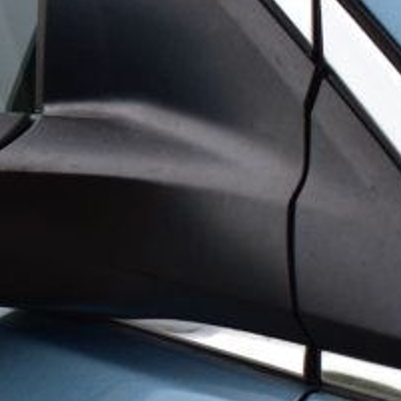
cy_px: 84
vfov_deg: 7.9
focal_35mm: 221
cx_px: -433
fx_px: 2896
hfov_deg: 7.6
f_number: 10
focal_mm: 34
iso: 400
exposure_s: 1/250
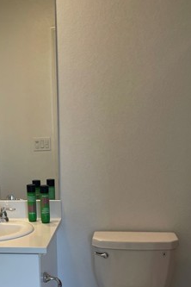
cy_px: 231
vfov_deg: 36.8
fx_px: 414
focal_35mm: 52
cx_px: 22
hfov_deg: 25.3
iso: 80
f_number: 1.6
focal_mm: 4.2
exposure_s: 1/120
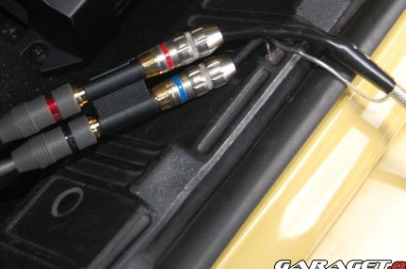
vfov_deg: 15.3
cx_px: 135
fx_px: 1002
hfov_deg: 22.8
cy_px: 75
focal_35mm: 89
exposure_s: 1/60
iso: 400
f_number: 5
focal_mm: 40
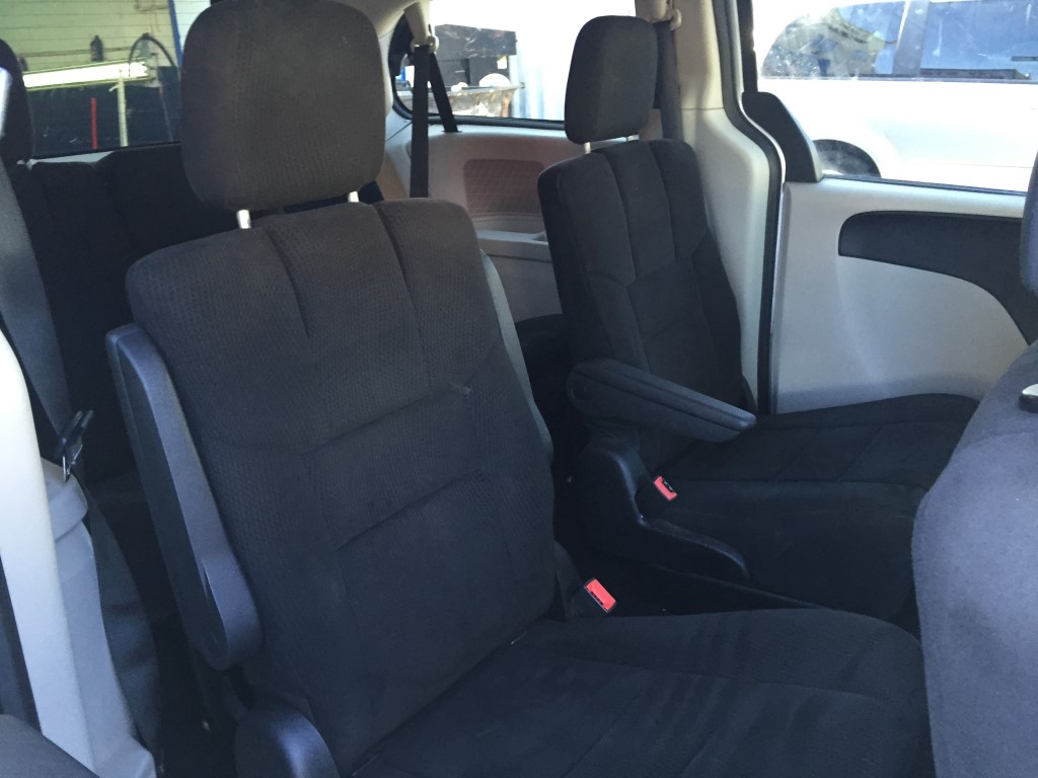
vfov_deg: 48.2
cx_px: 519
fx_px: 870
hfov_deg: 61.7
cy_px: 389
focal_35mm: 29
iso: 125
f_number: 2.2
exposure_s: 1/30
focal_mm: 4.15
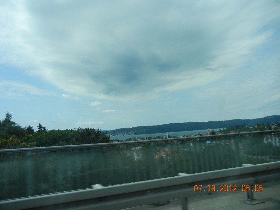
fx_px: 243
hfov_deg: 60.0
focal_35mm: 30
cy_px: 105
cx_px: 140
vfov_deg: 46.8
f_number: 7
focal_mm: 5.4
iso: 160
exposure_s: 1/454
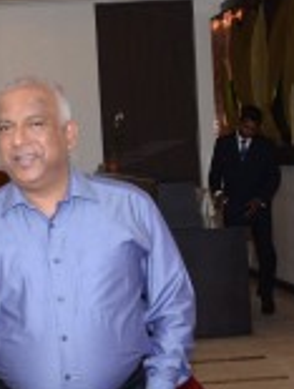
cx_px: 36
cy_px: 261
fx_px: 1421
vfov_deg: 15.6
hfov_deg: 11.7
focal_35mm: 126
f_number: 9
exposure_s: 1/125
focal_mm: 34
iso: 2000
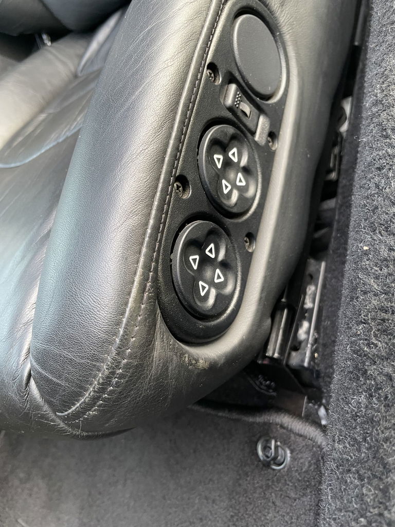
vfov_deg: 67.3
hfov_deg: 53.1
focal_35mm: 26
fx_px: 396
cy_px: 264
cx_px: 198
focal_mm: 4.2
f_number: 1.6
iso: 160
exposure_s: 1/60
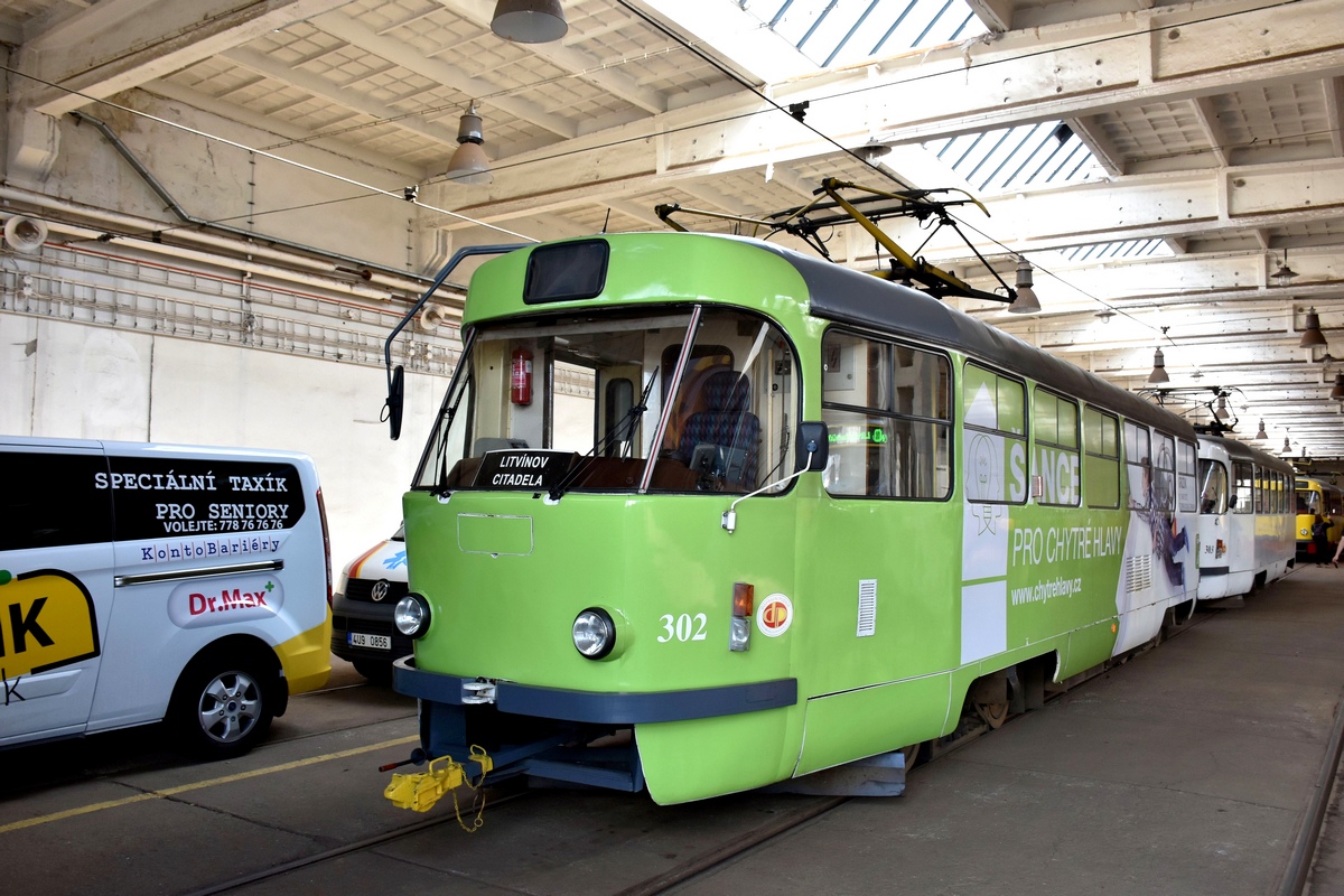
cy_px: 448
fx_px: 1120
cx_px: 672
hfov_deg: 61.9
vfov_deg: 43.6
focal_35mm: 30
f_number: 6.3
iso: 640
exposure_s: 1/160
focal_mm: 20
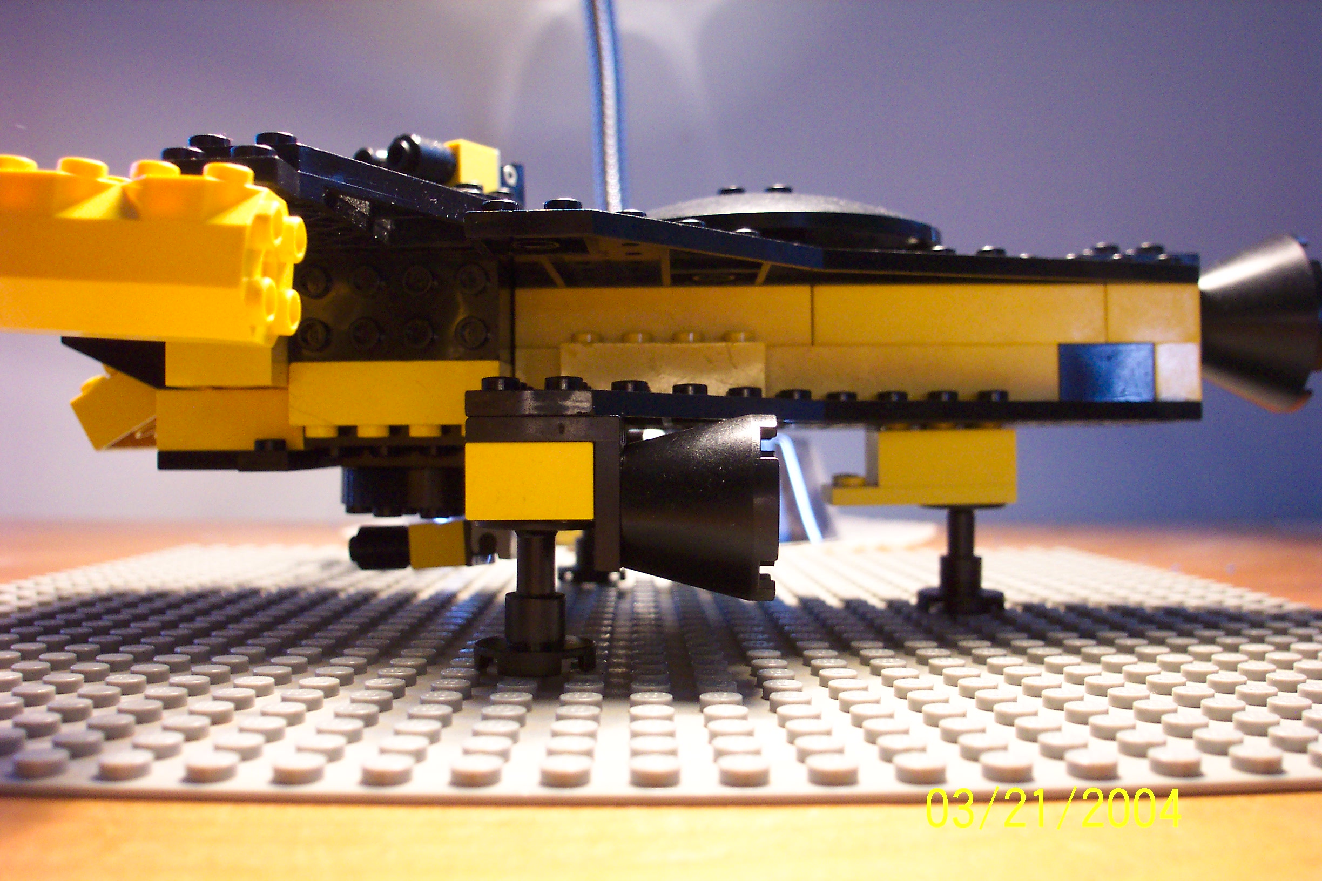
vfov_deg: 37.9
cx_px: 661
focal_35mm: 35
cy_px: 440
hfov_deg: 54.4
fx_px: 1285
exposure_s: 1/30
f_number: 2.8
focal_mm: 7.5
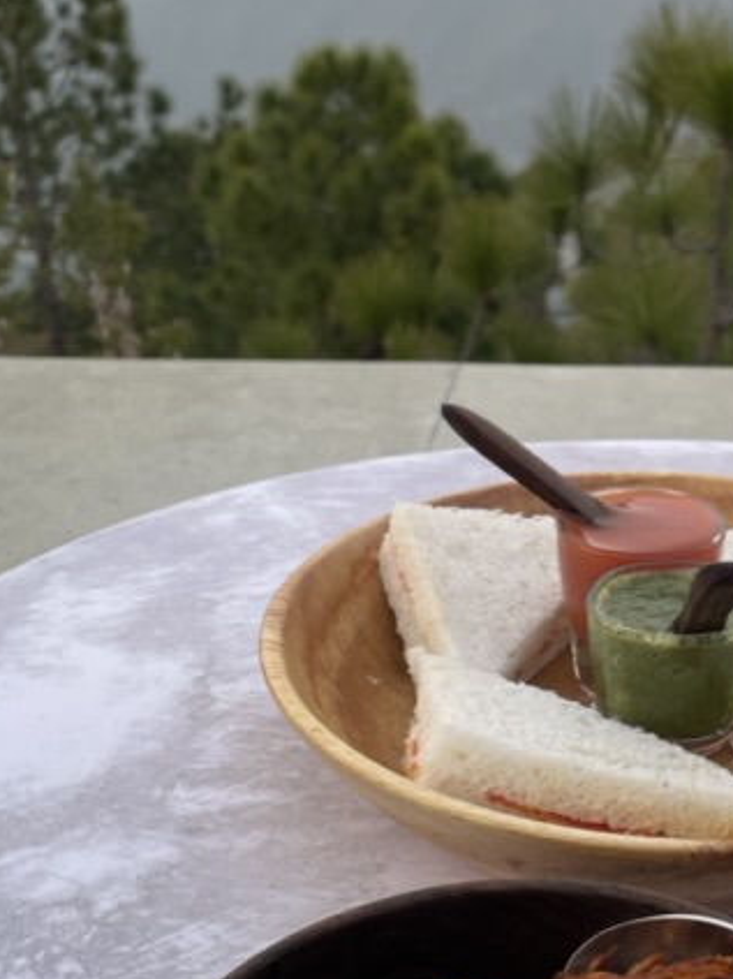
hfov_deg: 22.4
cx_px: 730
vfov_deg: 30.6
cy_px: 361
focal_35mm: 63
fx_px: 1780
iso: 32
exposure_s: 1/261
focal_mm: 4.2
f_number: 1.6
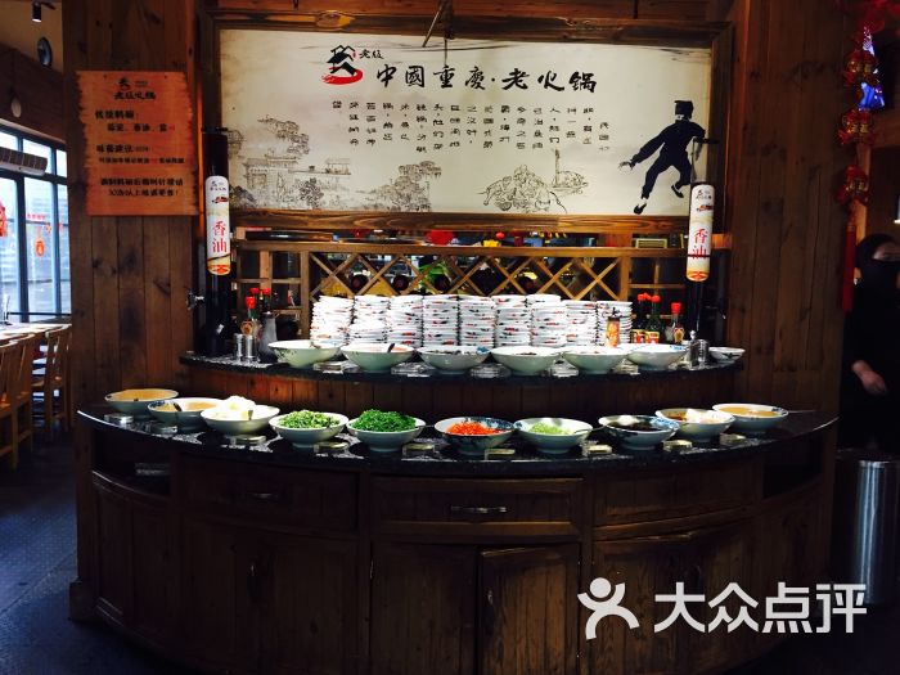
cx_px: 450
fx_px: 754
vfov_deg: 48.2
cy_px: 338
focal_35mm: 29
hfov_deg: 61.7
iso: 160
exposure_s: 1/33
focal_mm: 4.15
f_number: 2.2
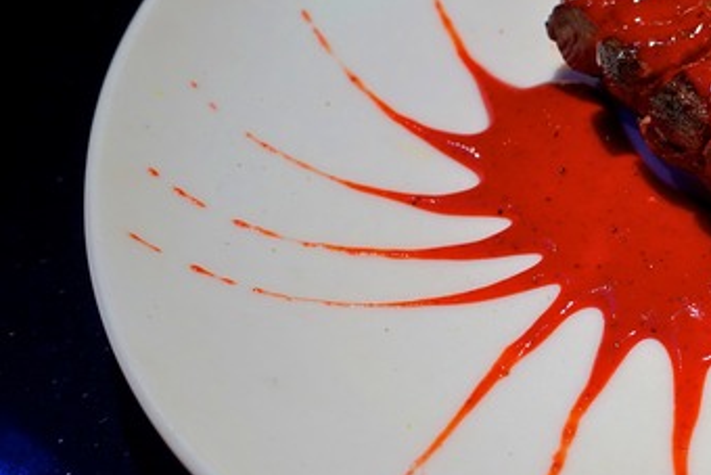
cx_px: 644
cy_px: 167
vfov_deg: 24.5
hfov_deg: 34.2
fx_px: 1087
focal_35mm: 55
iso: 125
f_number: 2.8
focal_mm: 8.8
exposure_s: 1/80
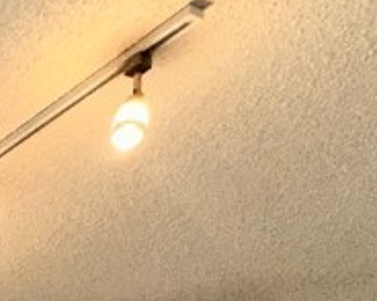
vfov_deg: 14.9
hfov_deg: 18.2
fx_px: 848
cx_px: -350
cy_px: 661
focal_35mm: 76
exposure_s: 1/120
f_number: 2.2
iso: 100
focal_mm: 2.22
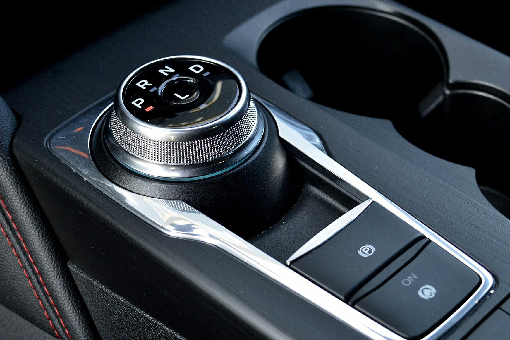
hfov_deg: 26.6
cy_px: 181
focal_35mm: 76
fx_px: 1077
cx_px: 279
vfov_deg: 17.9
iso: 800
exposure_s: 1/60
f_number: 5
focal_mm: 46
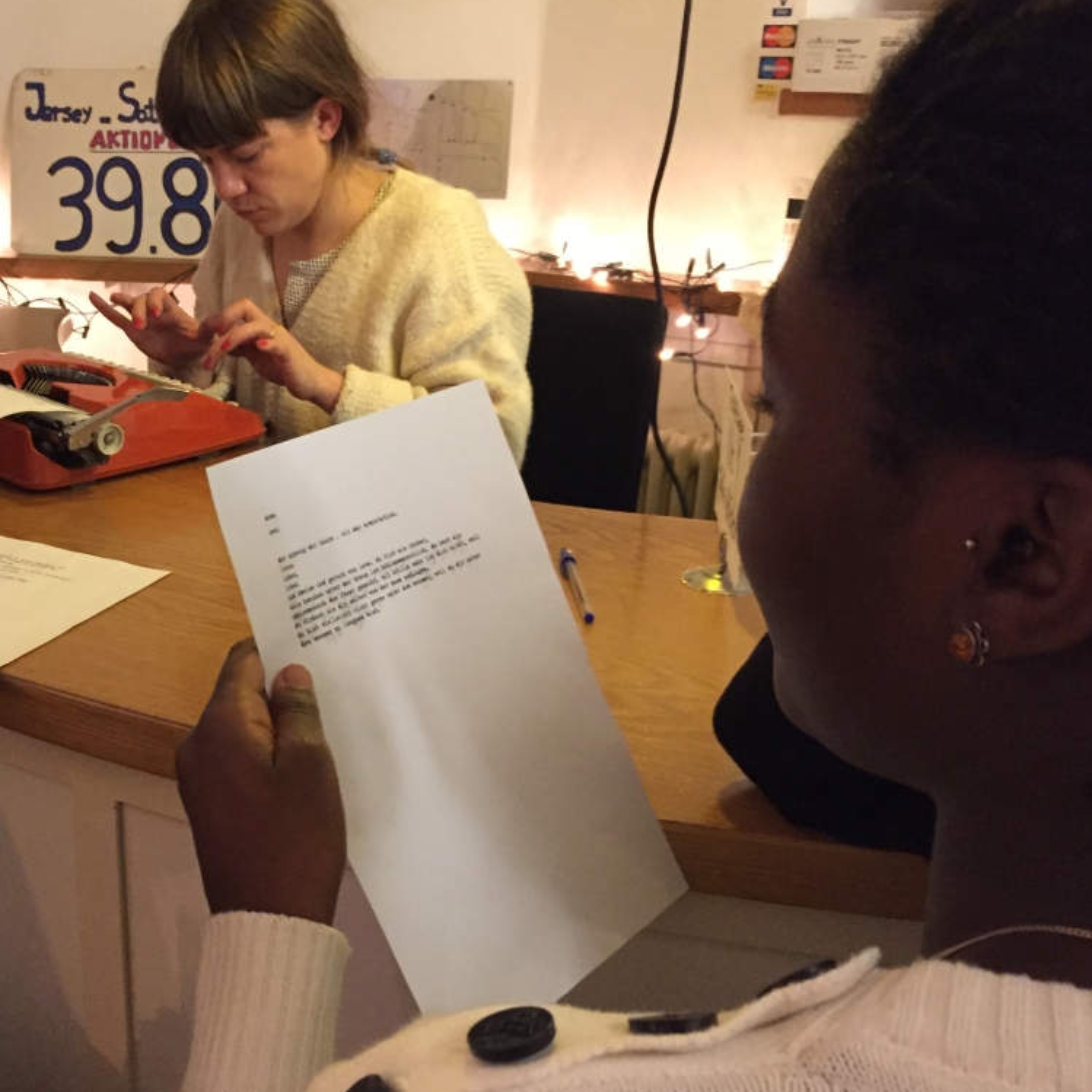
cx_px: 295
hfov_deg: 41.8
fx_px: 1392
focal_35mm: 39
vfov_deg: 42.8
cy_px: 591
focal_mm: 4.15
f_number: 2.2
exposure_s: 1/17
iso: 400
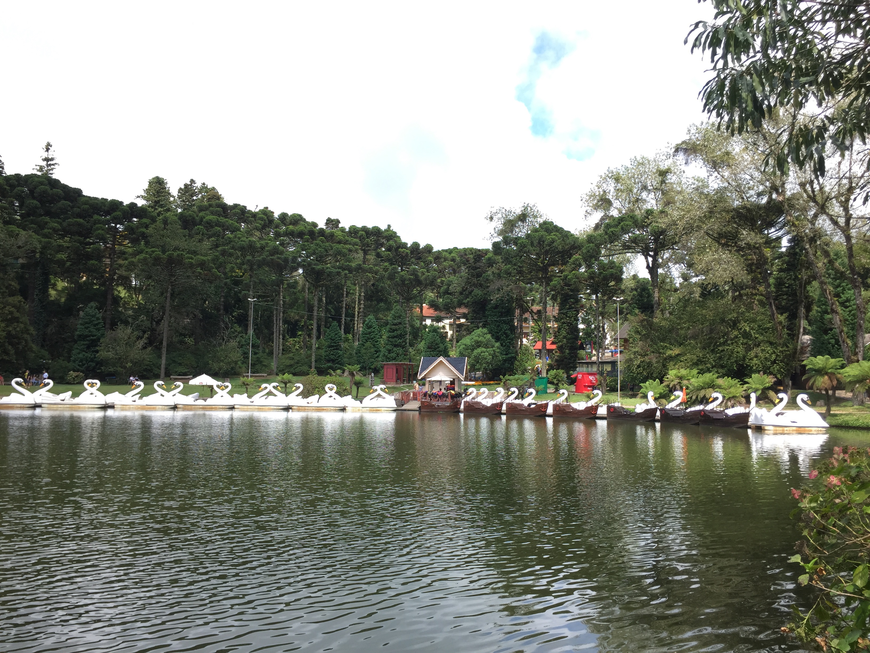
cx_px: 435
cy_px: 326
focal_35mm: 29
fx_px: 729
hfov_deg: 61.7
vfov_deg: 48.2
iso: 32
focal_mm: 4.15
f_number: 2.2
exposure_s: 1/732
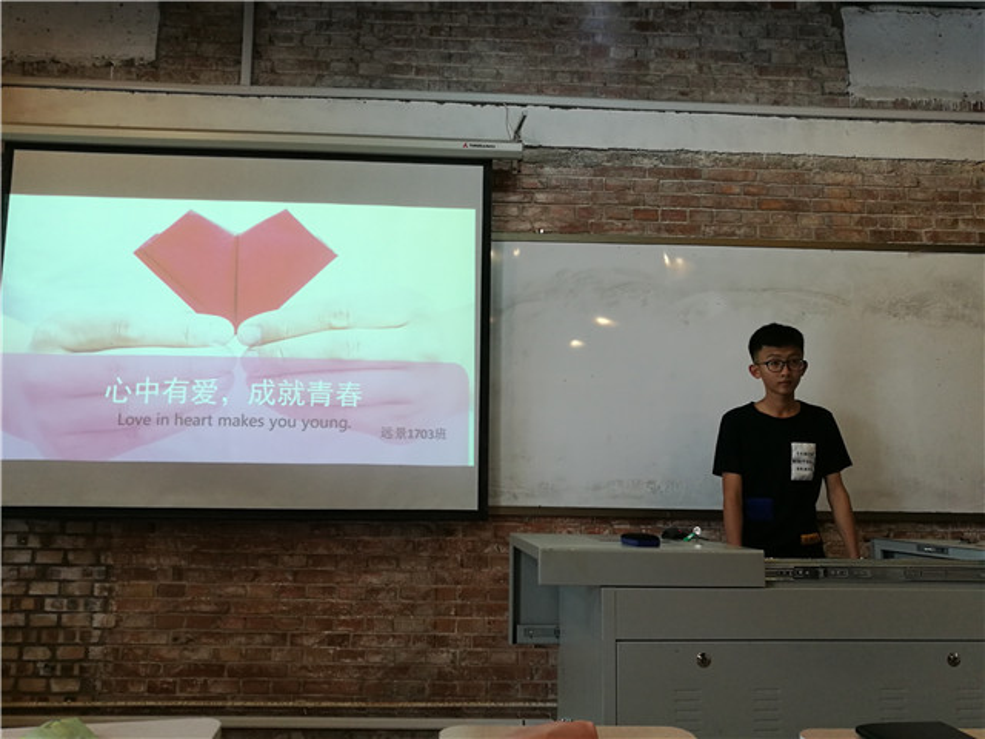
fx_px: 854
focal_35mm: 30
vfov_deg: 46.8
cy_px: 370
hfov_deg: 60.0
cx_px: 492
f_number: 2.2
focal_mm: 4.5
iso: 160
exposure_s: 1/50
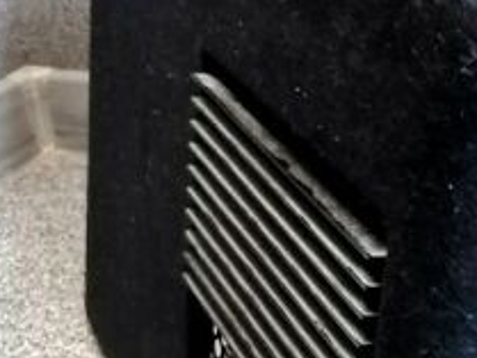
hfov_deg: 19.2
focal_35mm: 99
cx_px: 482
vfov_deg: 14.8
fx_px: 1365
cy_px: 325
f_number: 1.8
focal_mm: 3.95
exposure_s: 1/25
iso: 400
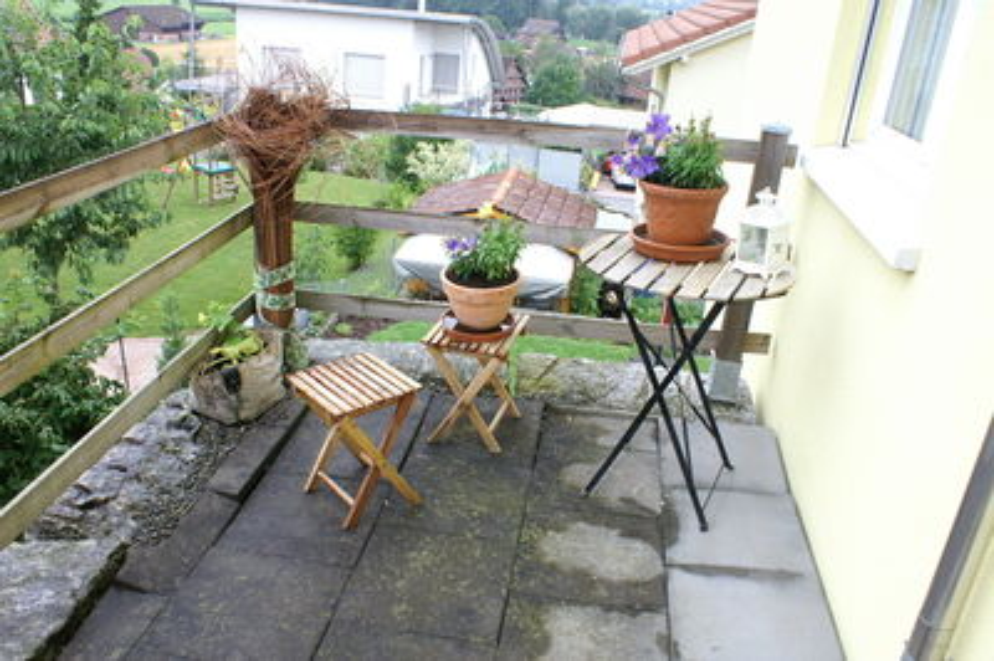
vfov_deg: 43.5
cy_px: 330
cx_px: 497
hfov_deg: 62.0
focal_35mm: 30
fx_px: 828
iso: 100
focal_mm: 20
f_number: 7.1
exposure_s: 1/60
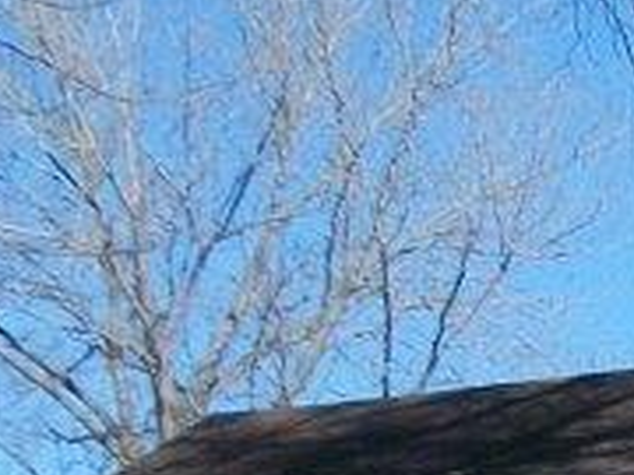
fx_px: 4176
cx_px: 1219
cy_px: 1084
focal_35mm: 228
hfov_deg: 8.3
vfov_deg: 6.3
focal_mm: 5.7
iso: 80
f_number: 8.8
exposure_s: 1/250
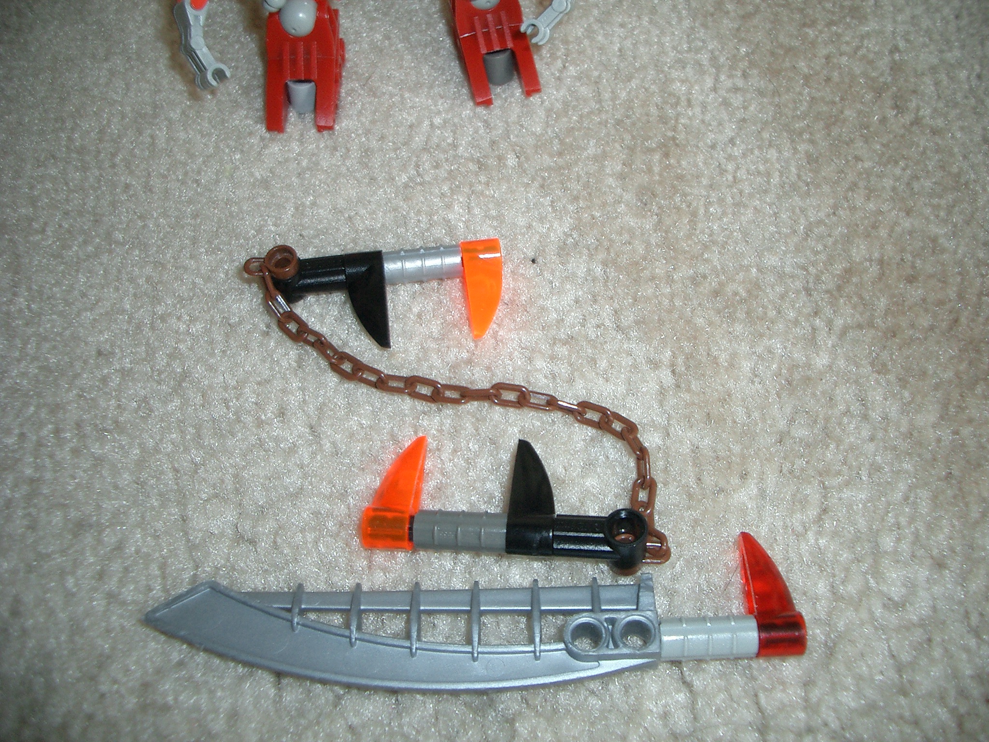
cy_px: 371
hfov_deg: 52.6
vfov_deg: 40.7
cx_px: 494
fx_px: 1000
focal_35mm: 35
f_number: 2.6
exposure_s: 1/40
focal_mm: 5.8
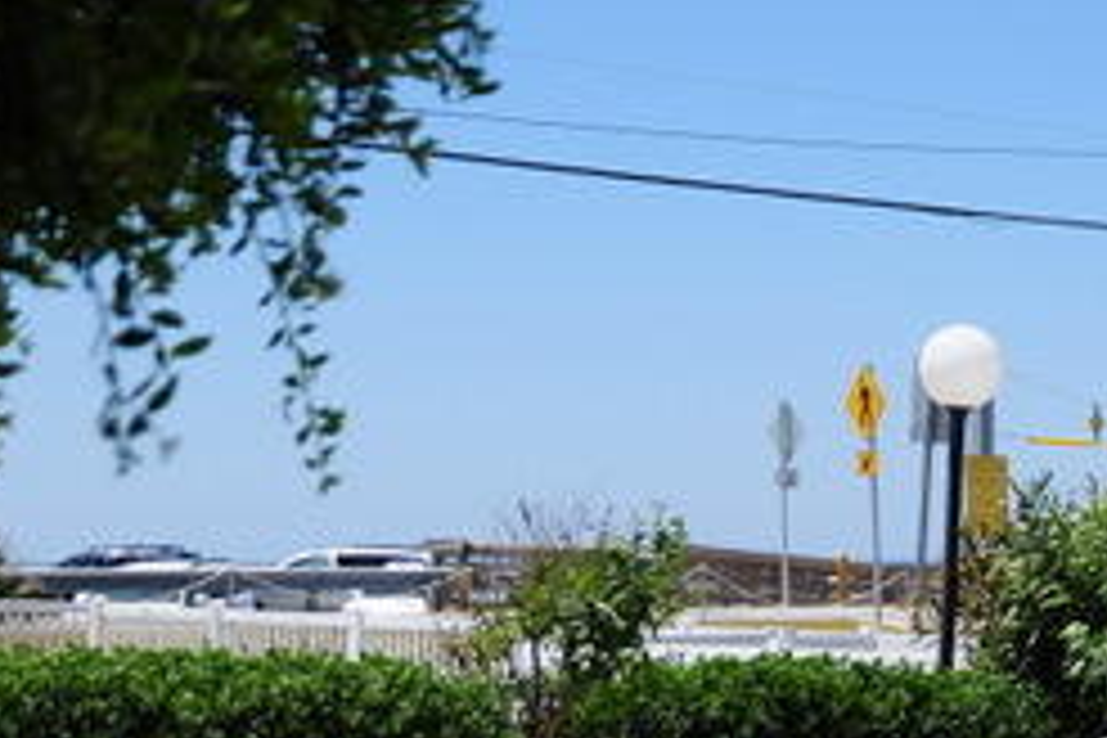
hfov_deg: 16.3
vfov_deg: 11.6
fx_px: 3597
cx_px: 1552
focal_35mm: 117
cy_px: 788
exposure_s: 1/2500
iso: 250
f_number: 5
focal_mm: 24
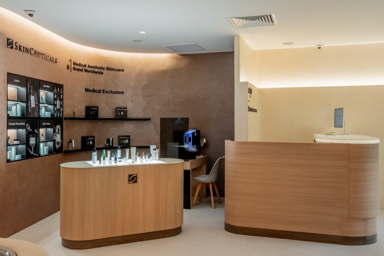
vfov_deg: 38.9
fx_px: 363
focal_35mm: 34
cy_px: 128
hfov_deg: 55.8
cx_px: 192
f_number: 11
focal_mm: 34
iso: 800
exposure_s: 1/60
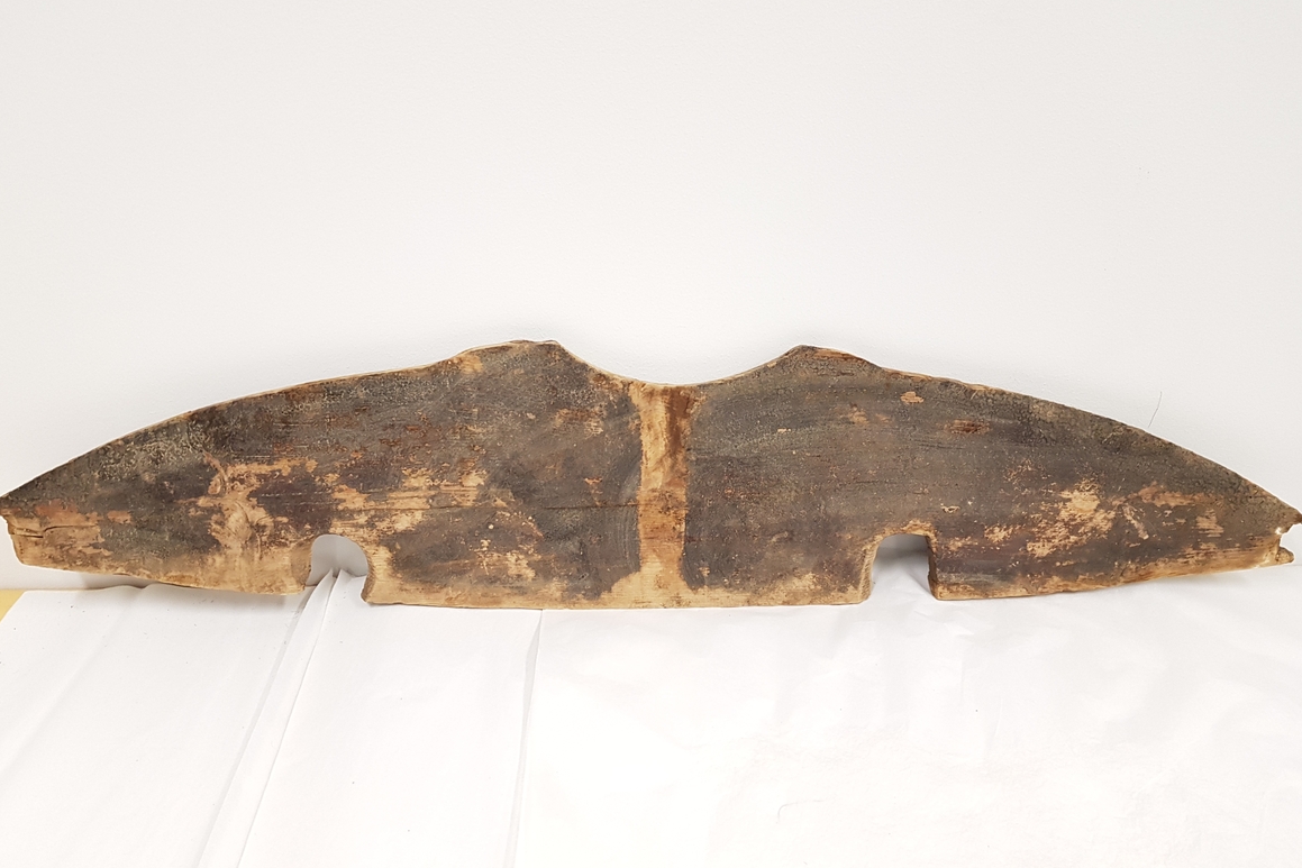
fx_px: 1013
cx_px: 655
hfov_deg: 65.5
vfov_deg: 46.4
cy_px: 475
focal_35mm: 28
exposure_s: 1/50
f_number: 1.7
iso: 160
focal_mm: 4.2
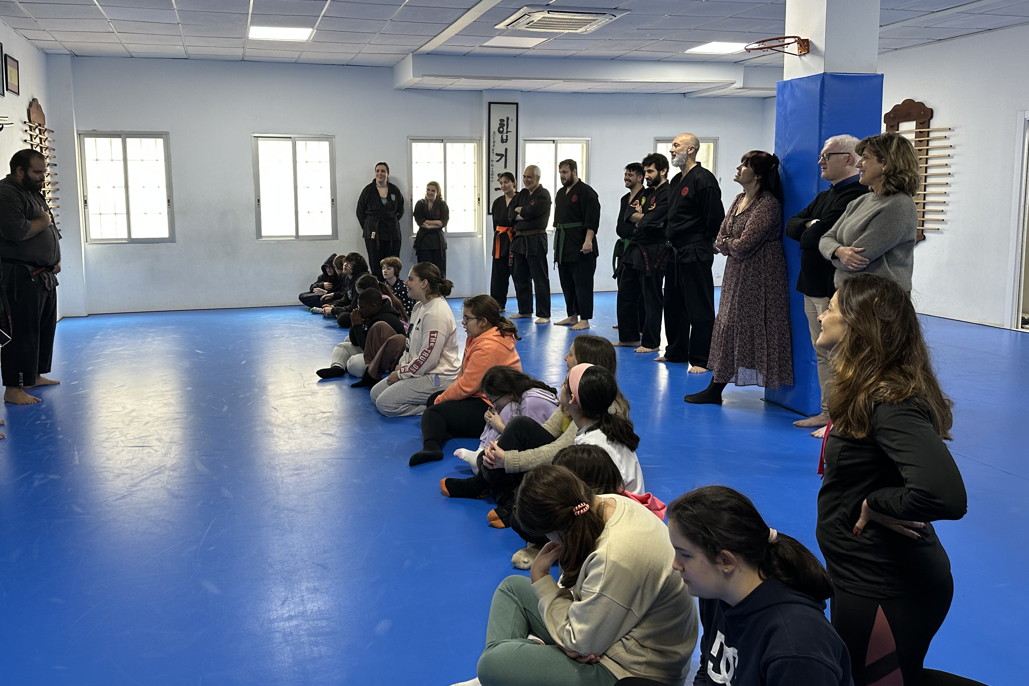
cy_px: 299
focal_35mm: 29
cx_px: 460
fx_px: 829
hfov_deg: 63.5
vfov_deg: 44.9
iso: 160
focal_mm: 6.86
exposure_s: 1/50
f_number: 1.78
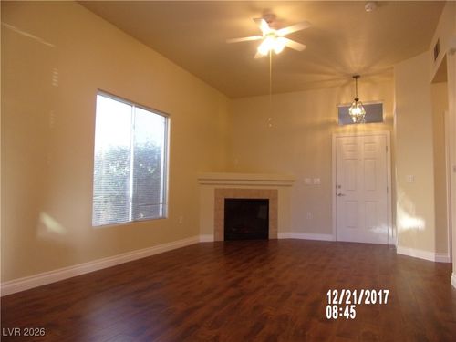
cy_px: 171
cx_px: 228
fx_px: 316
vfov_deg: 56.8
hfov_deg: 71.6
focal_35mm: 24
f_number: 3.3
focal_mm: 4.3
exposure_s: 1/30
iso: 200
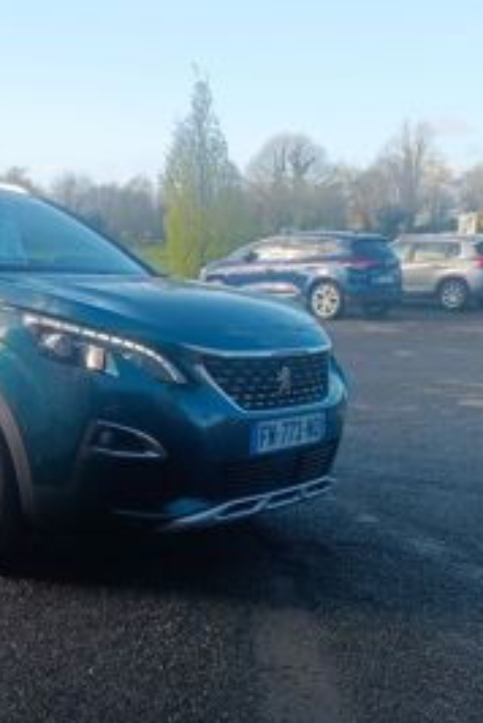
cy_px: 438
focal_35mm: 45
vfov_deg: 43.3
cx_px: 33
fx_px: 903
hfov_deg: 28.6
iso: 50
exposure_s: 1/180
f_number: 1.65
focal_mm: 6.14
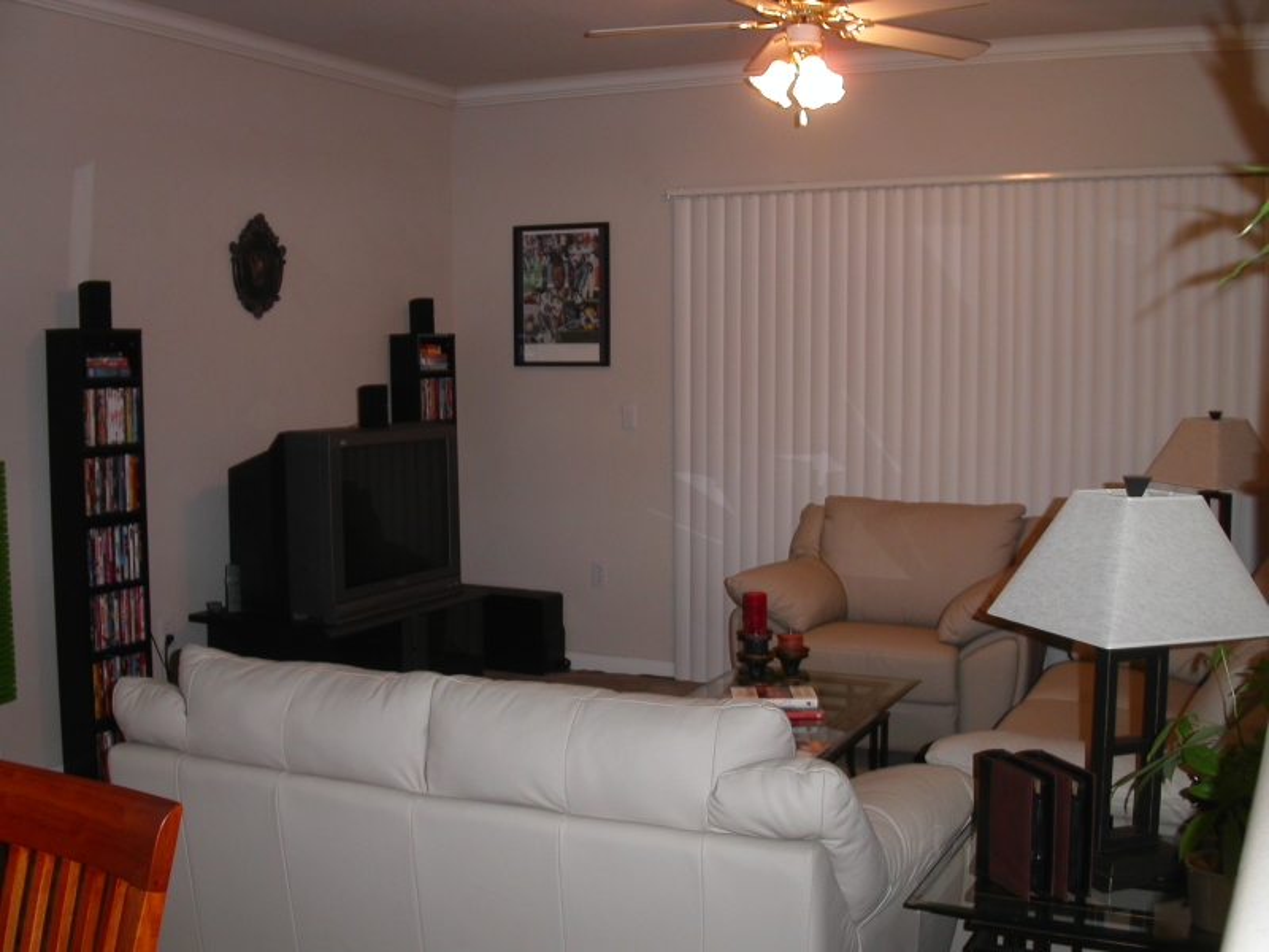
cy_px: 476
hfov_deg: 49.0
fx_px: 1393
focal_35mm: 38
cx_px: 634
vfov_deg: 37.7
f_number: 2.8
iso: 109
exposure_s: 1/30
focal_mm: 7.8
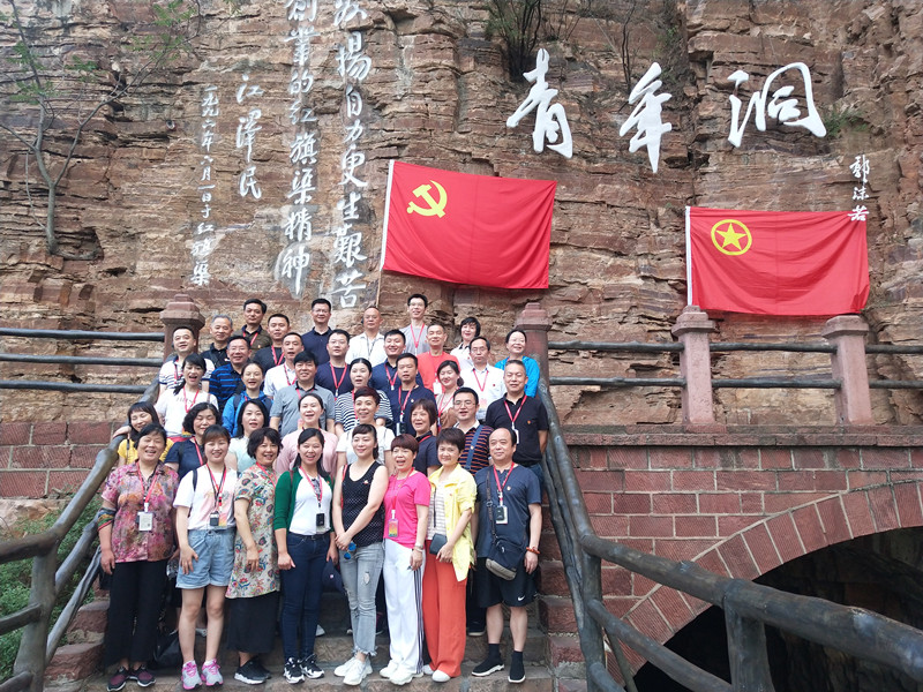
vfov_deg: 46.8
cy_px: 346
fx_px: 800
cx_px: 462
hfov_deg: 60.0
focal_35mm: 30
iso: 59
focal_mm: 3.95
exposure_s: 1/100
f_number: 1.8
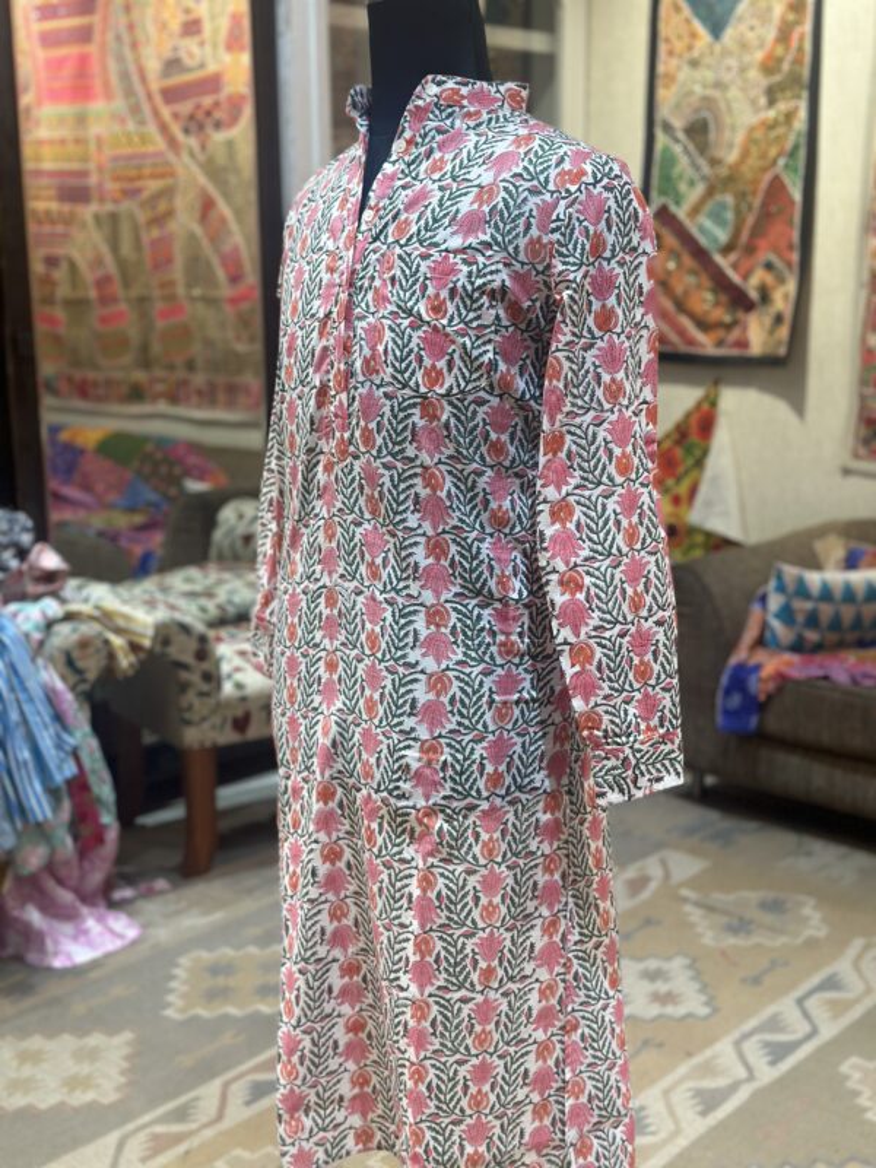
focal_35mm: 48
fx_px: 1620
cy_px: 584
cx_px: 438
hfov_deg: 30.3
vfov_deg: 39.7
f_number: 1.78
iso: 125
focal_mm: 6.86
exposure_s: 1/91
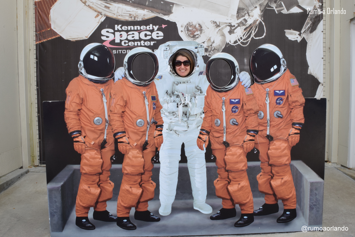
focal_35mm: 32
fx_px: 311
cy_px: 118
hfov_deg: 59.5
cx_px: 178
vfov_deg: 41.7
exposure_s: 1/80
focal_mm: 21
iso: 640
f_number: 25
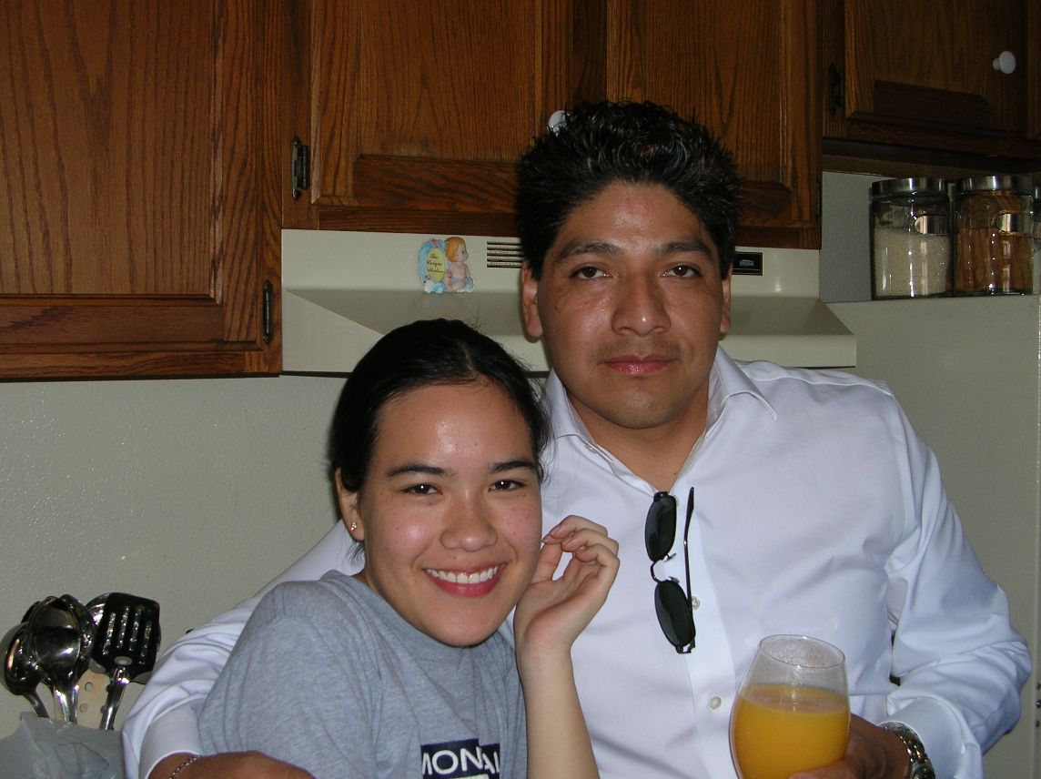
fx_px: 1352
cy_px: 390
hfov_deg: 42.1
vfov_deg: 32.1
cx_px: 520
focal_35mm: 45
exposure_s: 1/60.1
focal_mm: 7.5
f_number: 3.1
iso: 50
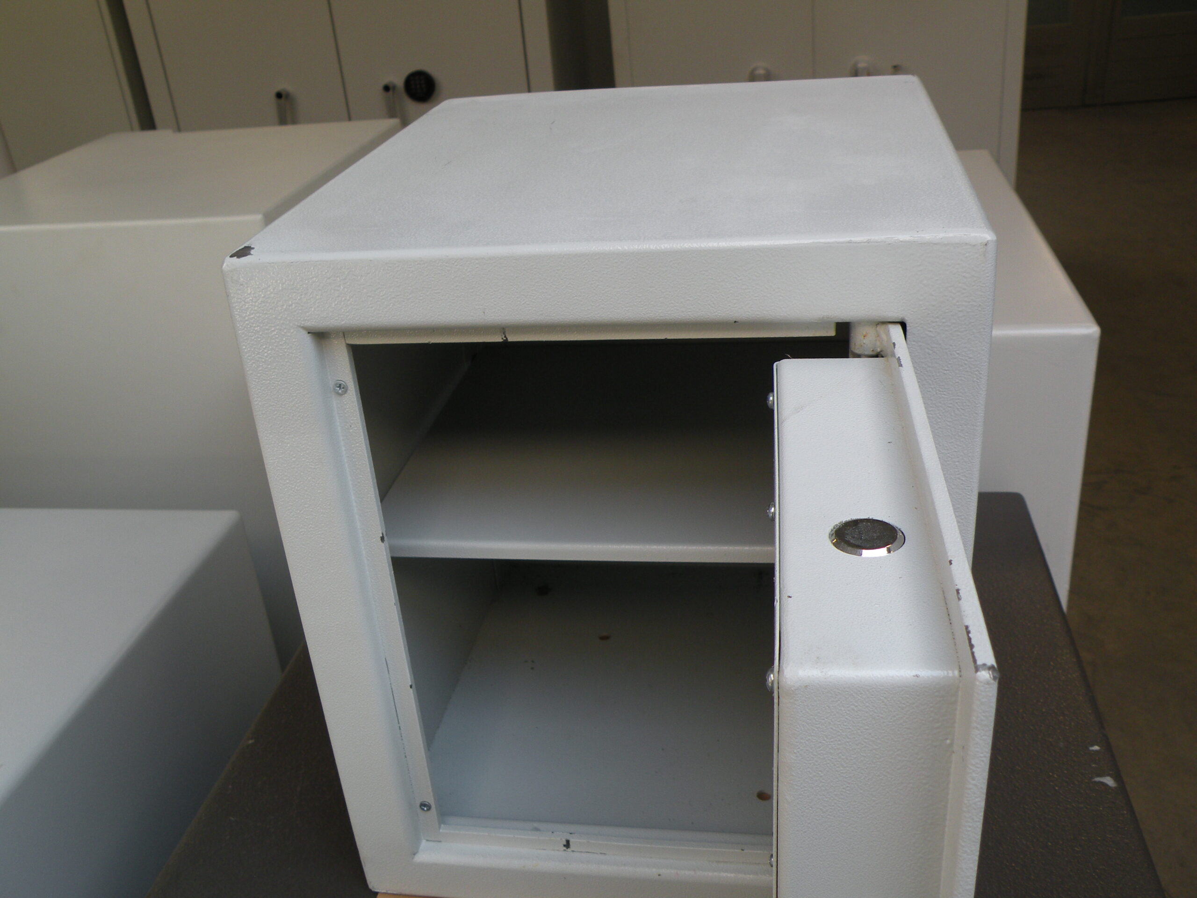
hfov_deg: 55.4
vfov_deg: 42.9
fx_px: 1141
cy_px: 449
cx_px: 598
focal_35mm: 33
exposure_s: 1/66.7
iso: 76
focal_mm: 5.8
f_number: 3.2
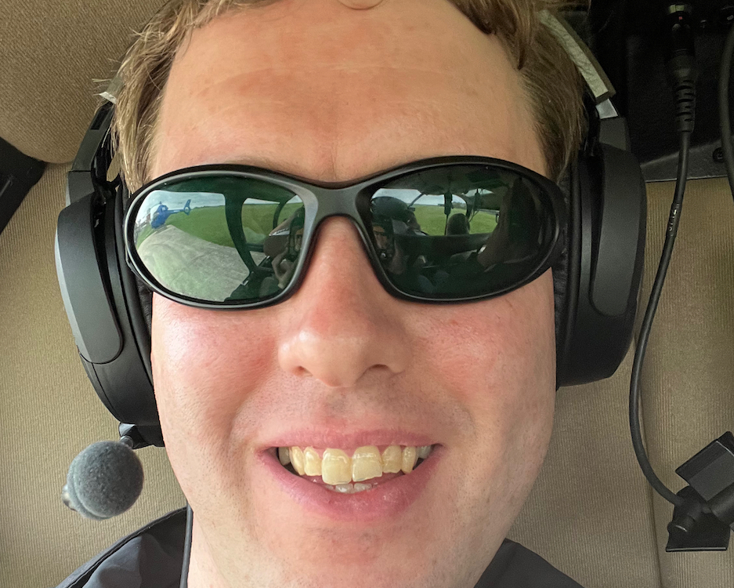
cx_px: 367
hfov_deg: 45.8
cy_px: 353
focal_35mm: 40
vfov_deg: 37.2
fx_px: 869
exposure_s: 1/60
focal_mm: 2.71
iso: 200
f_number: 2.2
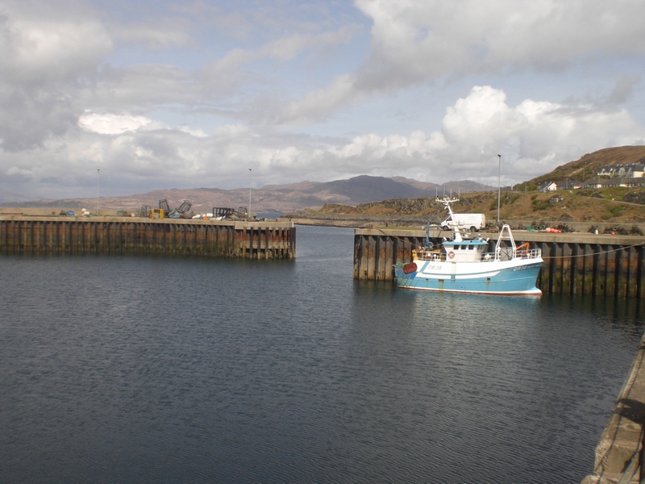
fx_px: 708
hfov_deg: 49.0
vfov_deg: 37.7
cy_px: 242
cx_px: 322
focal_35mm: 38
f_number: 4.4
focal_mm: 6.3
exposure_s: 1/500
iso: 50
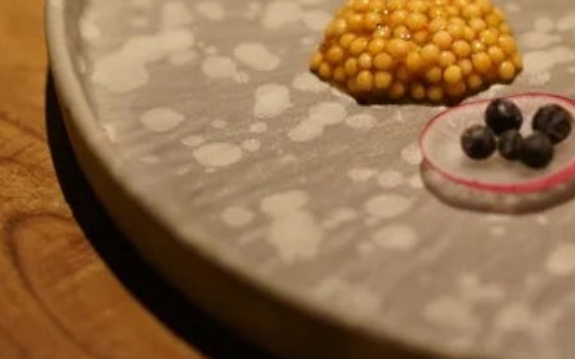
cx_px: 782
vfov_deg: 6.9
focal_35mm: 190
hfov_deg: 10.7
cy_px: -52
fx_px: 2976
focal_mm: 55
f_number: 2
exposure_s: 1/160
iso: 1600
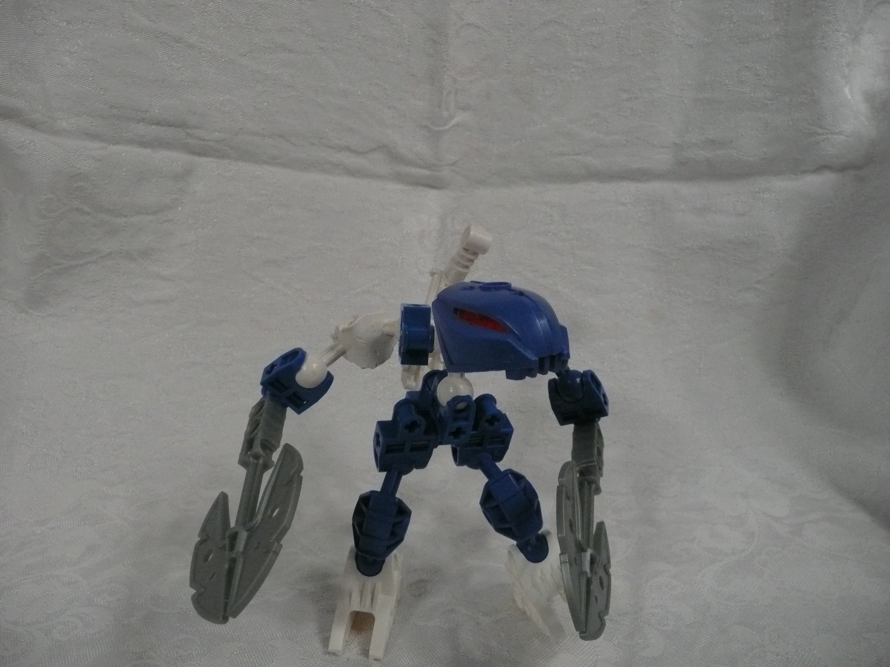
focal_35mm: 28
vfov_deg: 49.7
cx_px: 445
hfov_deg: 63.4
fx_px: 720
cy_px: 334
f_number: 3.3
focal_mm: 4.6
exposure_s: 1/125
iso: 400
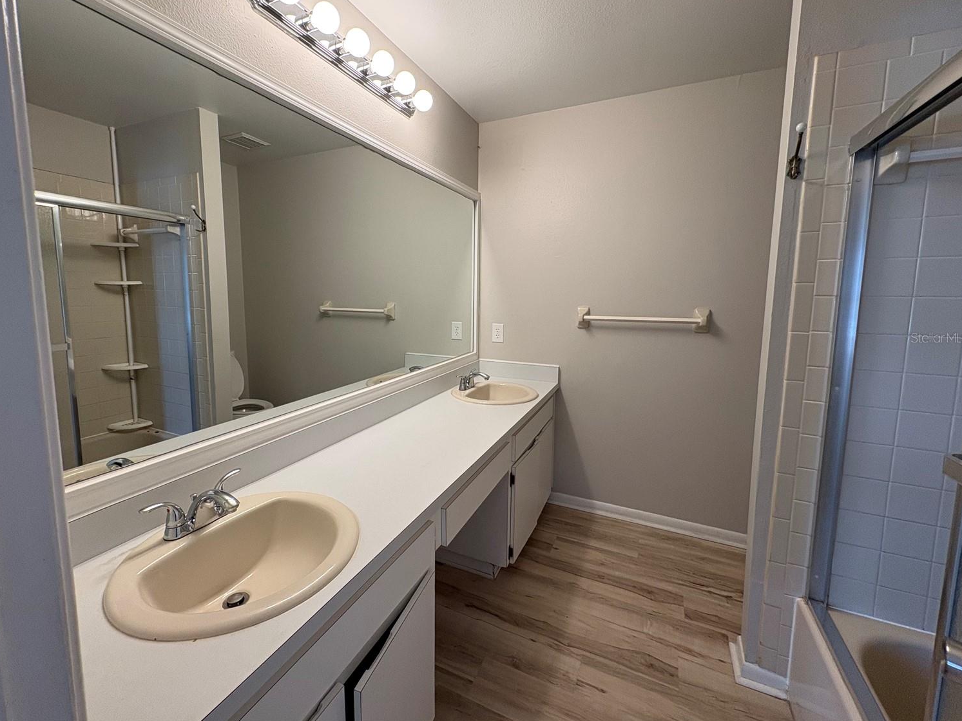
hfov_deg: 98.1
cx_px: 456
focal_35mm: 15
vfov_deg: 81.7
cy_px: 337
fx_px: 417
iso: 160
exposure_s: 1/120
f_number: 2.2
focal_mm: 2.22
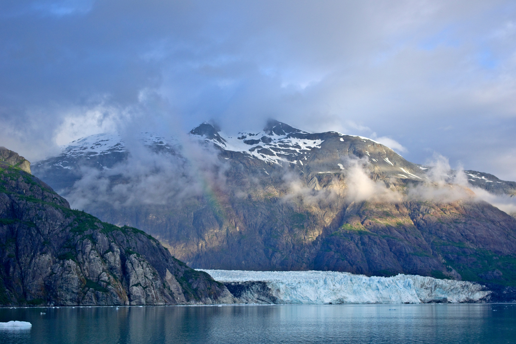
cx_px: 258
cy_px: 172
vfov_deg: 22.6
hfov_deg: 33.4
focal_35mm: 60
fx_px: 860
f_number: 5.6
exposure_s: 1/1000
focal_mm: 40
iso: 400
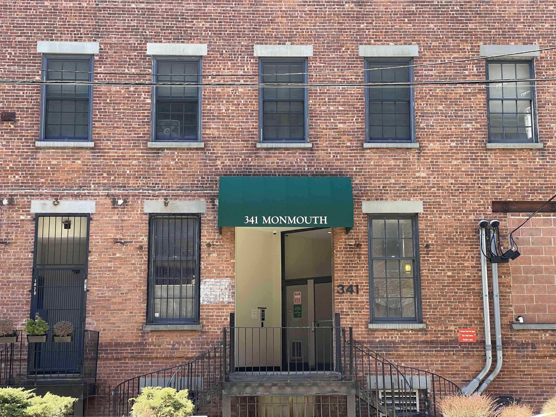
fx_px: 835
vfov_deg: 28.0
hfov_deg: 36.8
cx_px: 278
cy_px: 208
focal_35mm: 52
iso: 25
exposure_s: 1/99
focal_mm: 6
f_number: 2
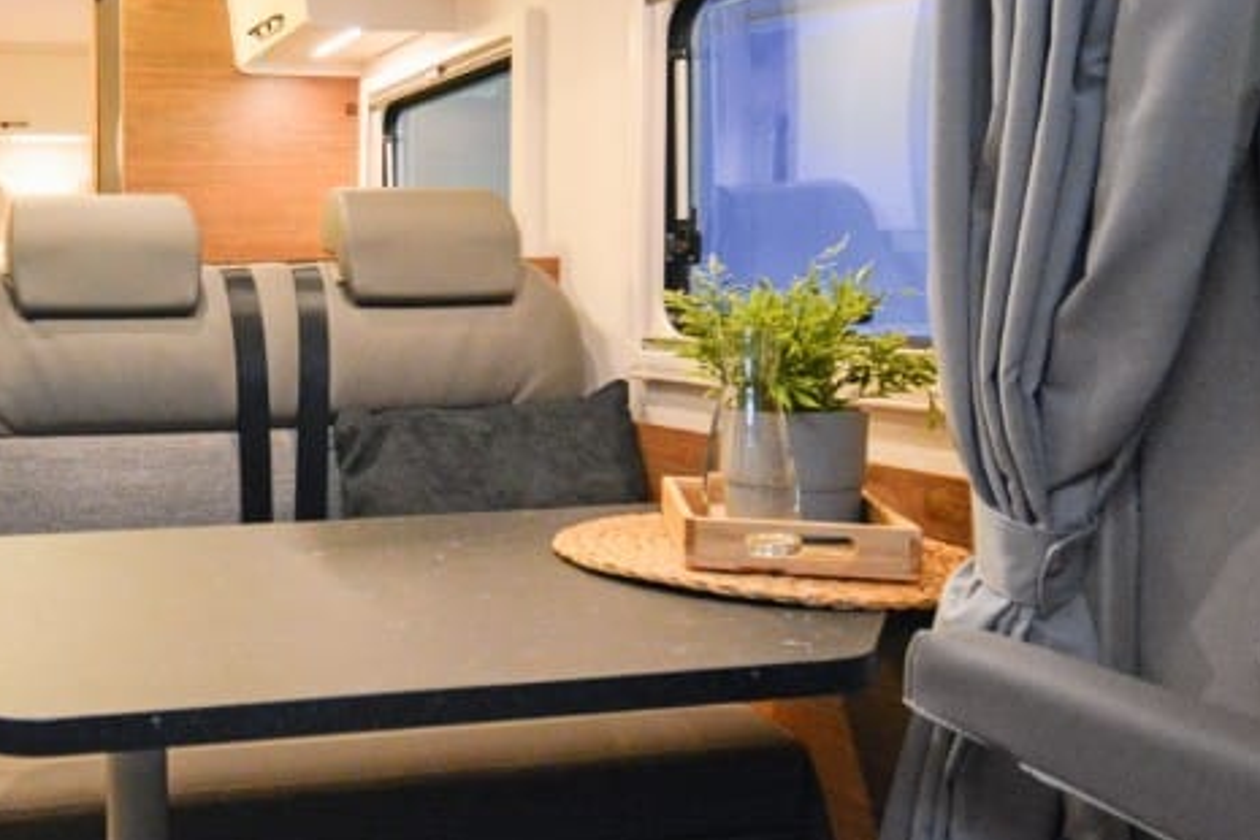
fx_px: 1155
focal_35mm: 33
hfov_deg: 50.1
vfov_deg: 39.9
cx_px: 100
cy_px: 354
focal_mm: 10
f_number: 4.5
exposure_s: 1/60
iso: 1100
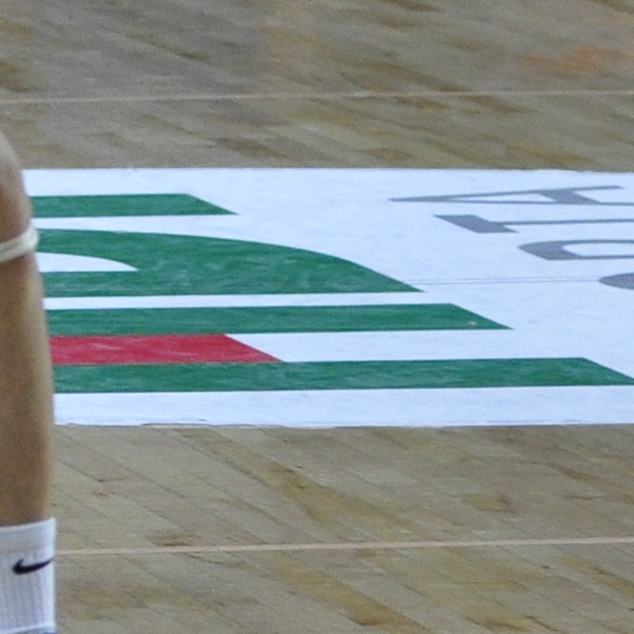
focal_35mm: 613
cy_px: -104
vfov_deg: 2.9
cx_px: -165
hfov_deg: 2.9
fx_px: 12702
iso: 800
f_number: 2.8
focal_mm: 70
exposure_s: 1/800
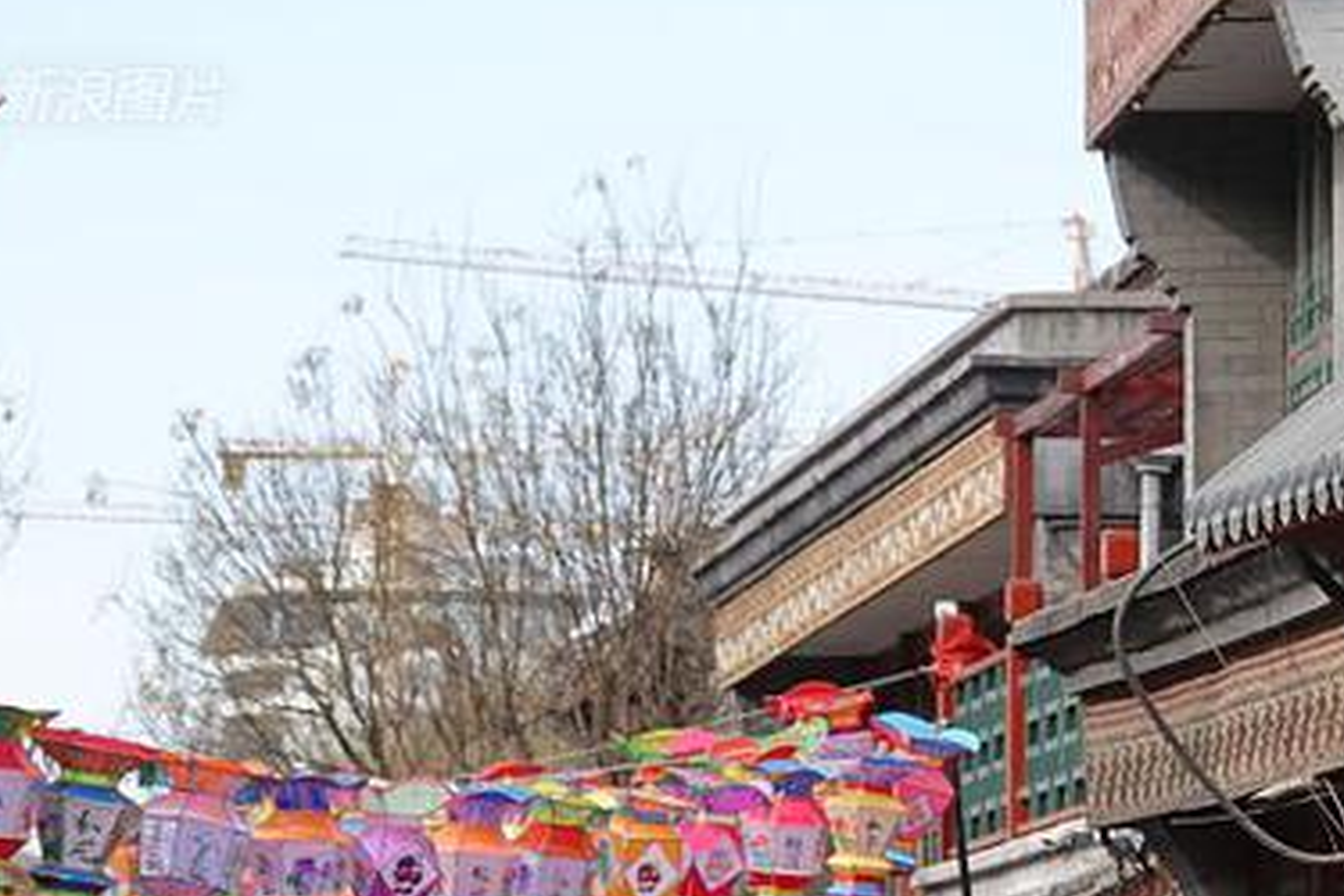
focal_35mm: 291
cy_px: 797
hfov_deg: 7.1
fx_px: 10863
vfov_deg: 4.7
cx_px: 1154
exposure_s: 1/320
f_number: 4
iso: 100
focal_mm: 42.08
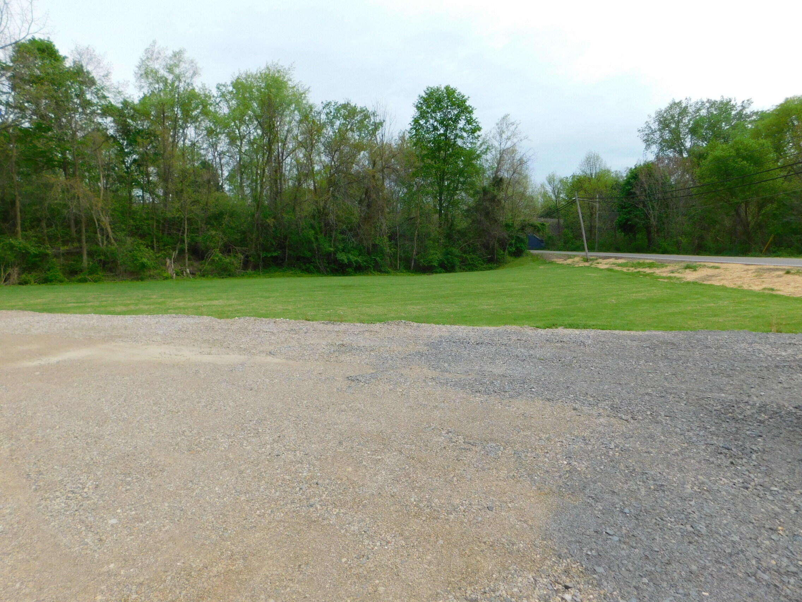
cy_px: 301
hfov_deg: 73.9
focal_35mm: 23
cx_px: 401
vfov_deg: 58.9
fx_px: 533
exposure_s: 1/1000
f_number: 3
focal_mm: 4
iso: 125
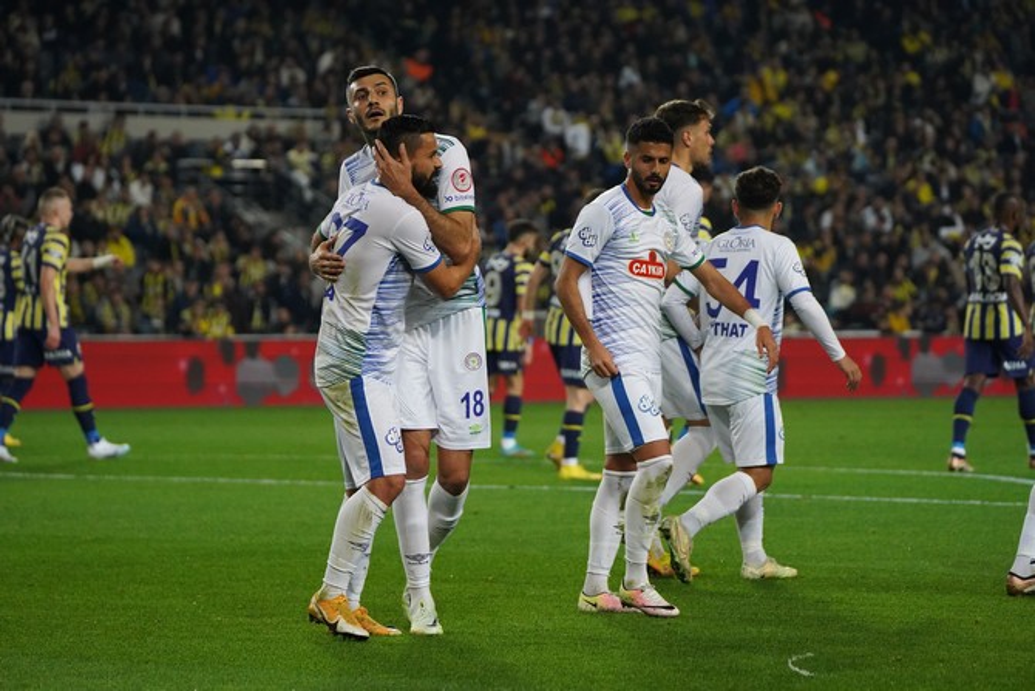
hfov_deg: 10.1
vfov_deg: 6.8
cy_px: 346
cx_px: 518
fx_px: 5837
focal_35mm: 203
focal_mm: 203
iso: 6400
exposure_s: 1/2000
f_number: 5.6
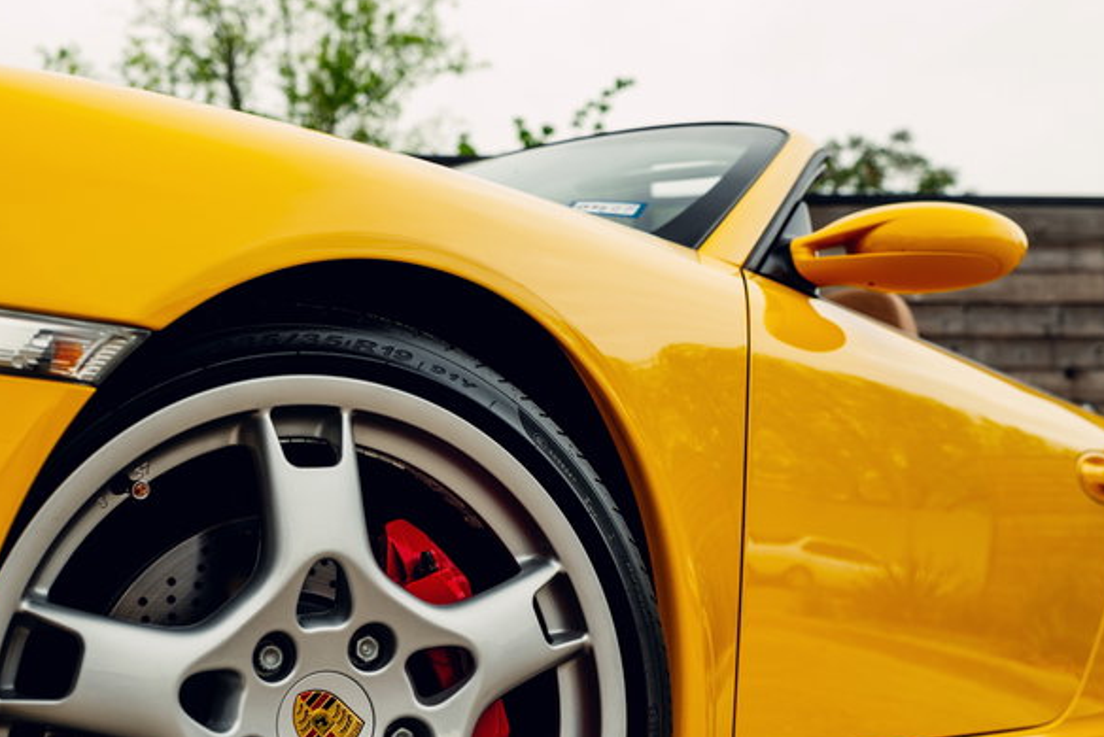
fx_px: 1411
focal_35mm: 46
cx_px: 524
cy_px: 461
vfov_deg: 29.2
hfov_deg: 42.7
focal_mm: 35
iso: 100
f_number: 3.5
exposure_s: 1/100
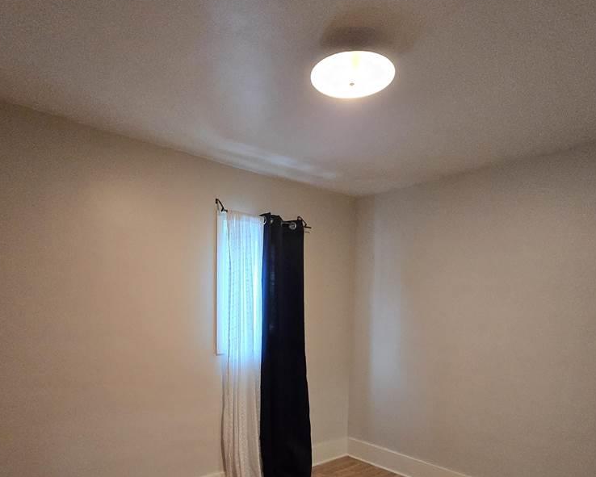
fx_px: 388
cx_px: 297
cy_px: 337
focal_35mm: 22
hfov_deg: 75.0
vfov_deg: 60.8
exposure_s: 1/60
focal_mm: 2.2
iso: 640
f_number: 2.2
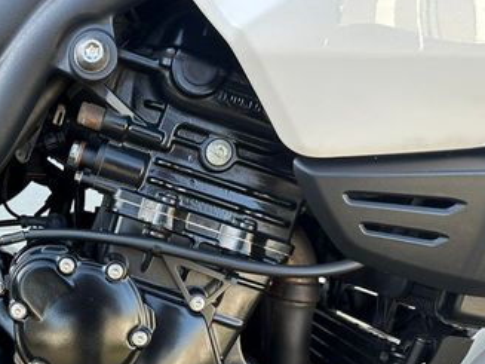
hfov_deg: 38.0
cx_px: 58
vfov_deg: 30.2
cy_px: 285
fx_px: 658
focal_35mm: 47
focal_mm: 6.86
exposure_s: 1/172
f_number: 1.78
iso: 100
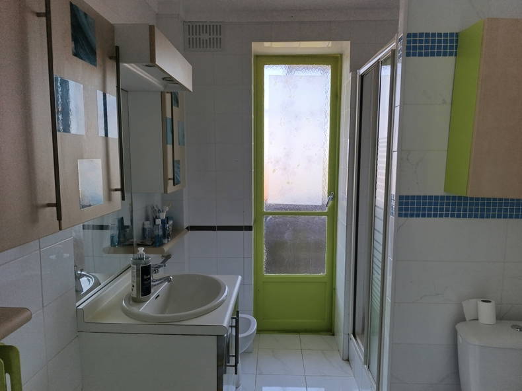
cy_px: 196
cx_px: 261
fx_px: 347
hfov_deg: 73.9
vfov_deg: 58.9
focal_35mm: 23
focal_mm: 6.14
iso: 320
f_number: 1.6
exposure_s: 1/100
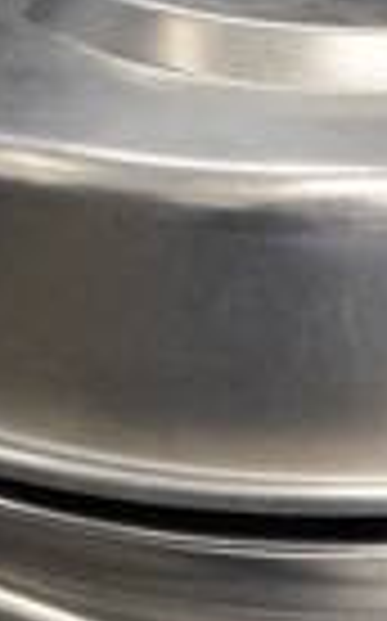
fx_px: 3078
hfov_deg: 7.1
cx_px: 486
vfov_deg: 11.1
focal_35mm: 182
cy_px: 889
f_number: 3.5
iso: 1400
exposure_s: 1/125
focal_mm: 18
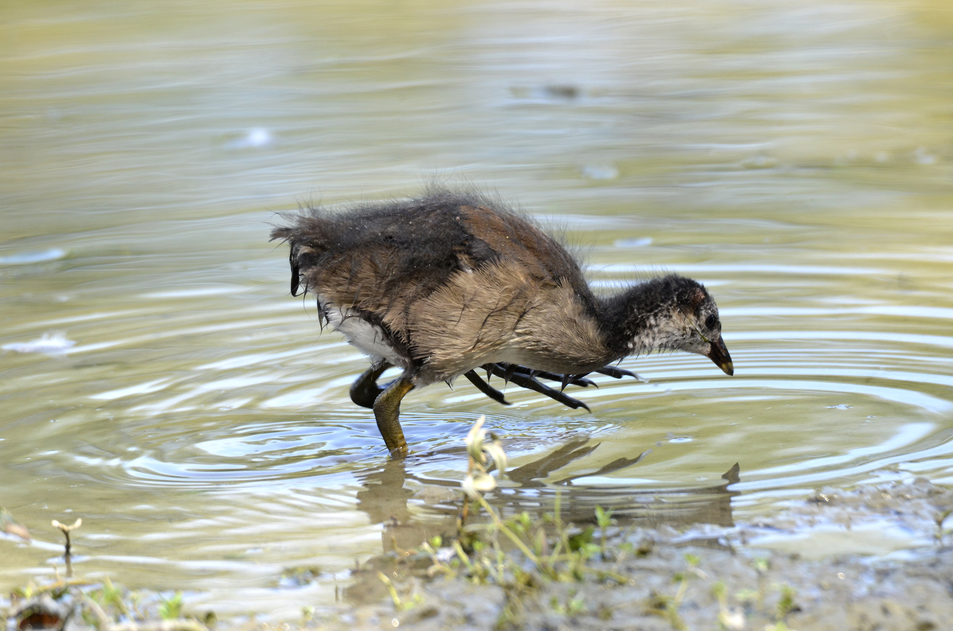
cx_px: 476
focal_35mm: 825
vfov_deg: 1.7
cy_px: 316
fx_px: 21792
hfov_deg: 2.5
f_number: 8
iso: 640
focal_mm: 550
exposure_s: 1/500
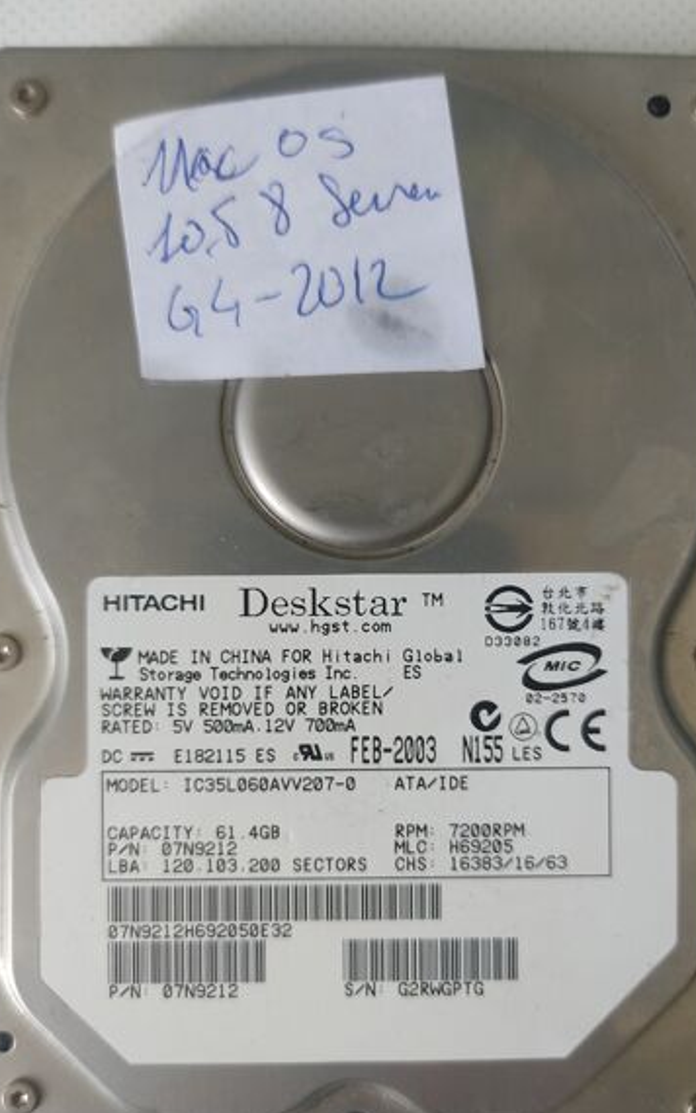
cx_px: 344
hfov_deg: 40.6
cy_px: 593
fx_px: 940
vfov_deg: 61.2
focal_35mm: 31
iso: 236
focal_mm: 4.74
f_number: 1.79
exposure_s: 1/50
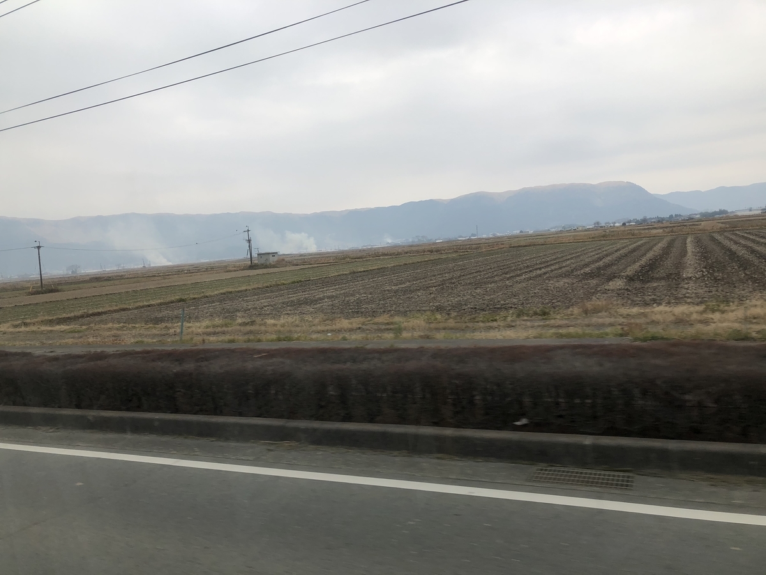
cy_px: 288
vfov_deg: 49.7
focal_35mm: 28
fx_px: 620
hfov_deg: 63.4
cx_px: 383
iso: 20
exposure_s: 1/256
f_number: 1.8
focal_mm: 3.99
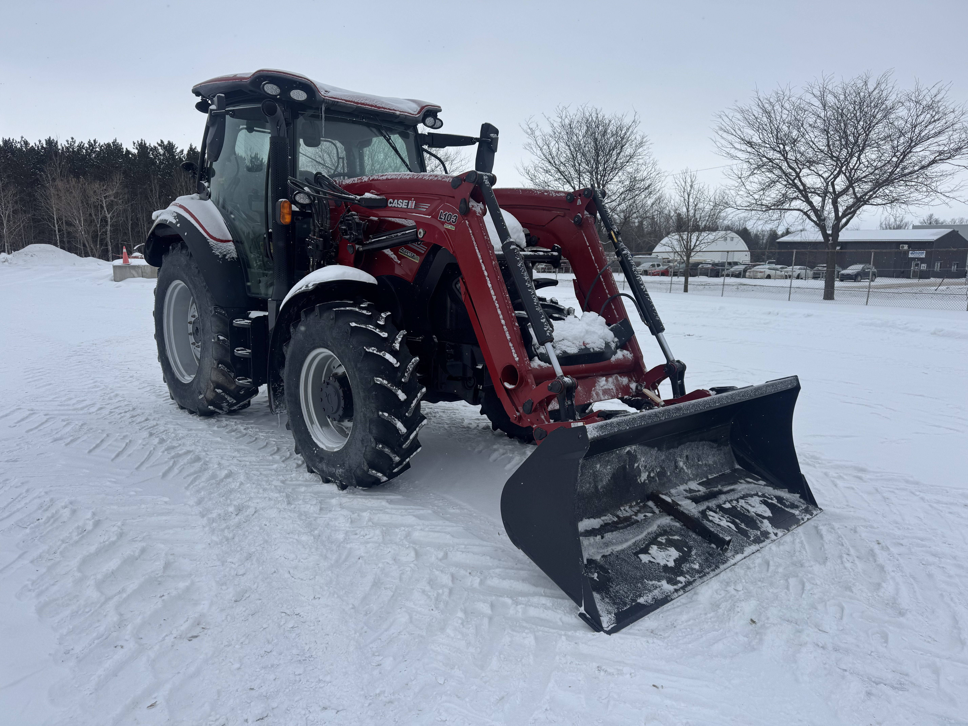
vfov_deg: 56.8
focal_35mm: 24
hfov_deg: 71.6
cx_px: 484
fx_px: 671
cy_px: 363
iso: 80
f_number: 1.78
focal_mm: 6.76
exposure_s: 1/3413
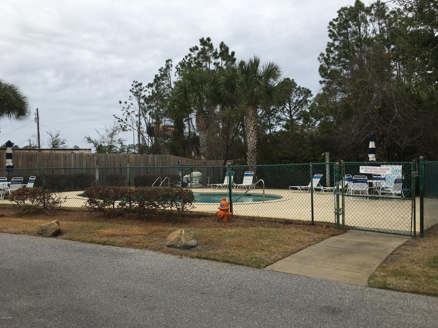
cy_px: 164
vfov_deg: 48.2
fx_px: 367
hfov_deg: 61.7
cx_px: 219
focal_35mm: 29
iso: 25
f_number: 2.2
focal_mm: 4.15
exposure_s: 1/1923
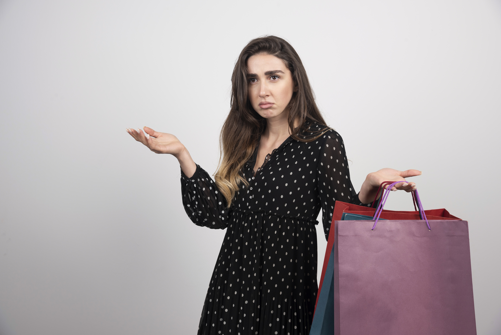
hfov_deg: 32.4
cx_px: 250
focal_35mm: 62
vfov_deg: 21.9
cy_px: 168
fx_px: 863
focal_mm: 62
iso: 160
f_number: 8
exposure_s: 1/100
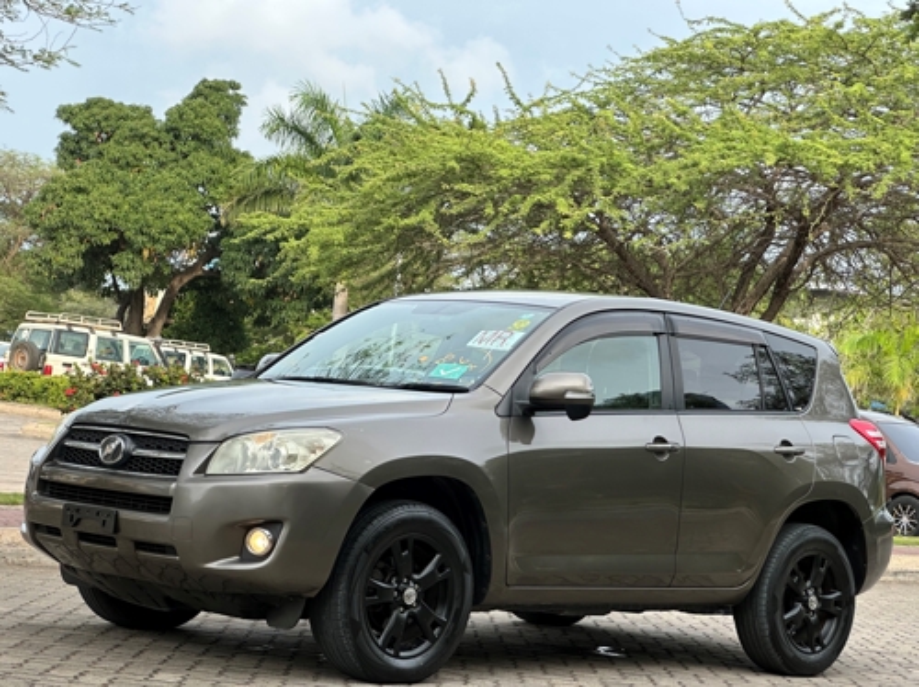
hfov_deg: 25.4
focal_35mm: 77
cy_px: 344
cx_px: 460
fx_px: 2042
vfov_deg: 19.1
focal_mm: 9
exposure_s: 1/198
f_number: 2.8
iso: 32
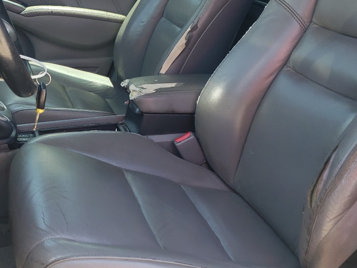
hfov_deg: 35.5
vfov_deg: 27.5
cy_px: 124
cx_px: 95
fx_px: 547
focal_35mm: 53
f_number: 1.5
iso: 50
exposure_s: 1/185
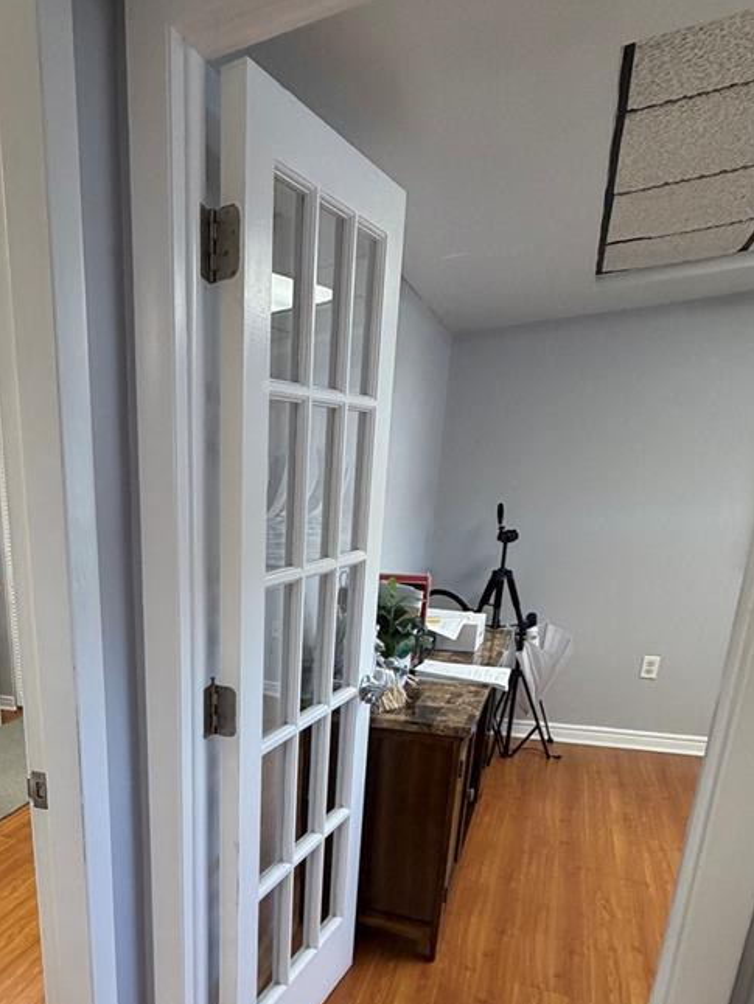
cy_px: 754
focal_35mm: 26
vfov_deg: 63.3
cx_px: 101
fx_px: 755
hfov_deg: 48.5
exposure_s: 1/120
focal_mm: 2.22
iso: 250
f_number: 2.2
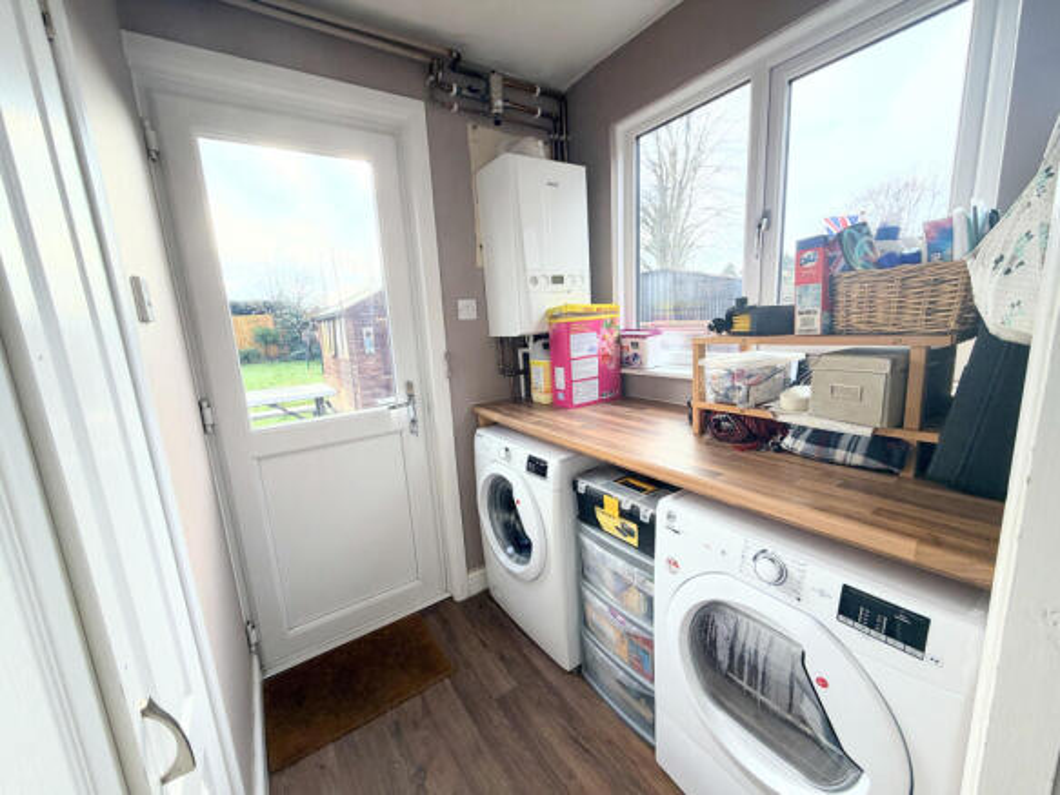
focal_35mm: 14
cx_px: 530
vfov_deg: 85.7
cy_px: 398
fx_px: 429
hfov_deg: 102.1
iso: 64
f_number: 2.2
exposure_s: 1/184
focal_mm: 2.22
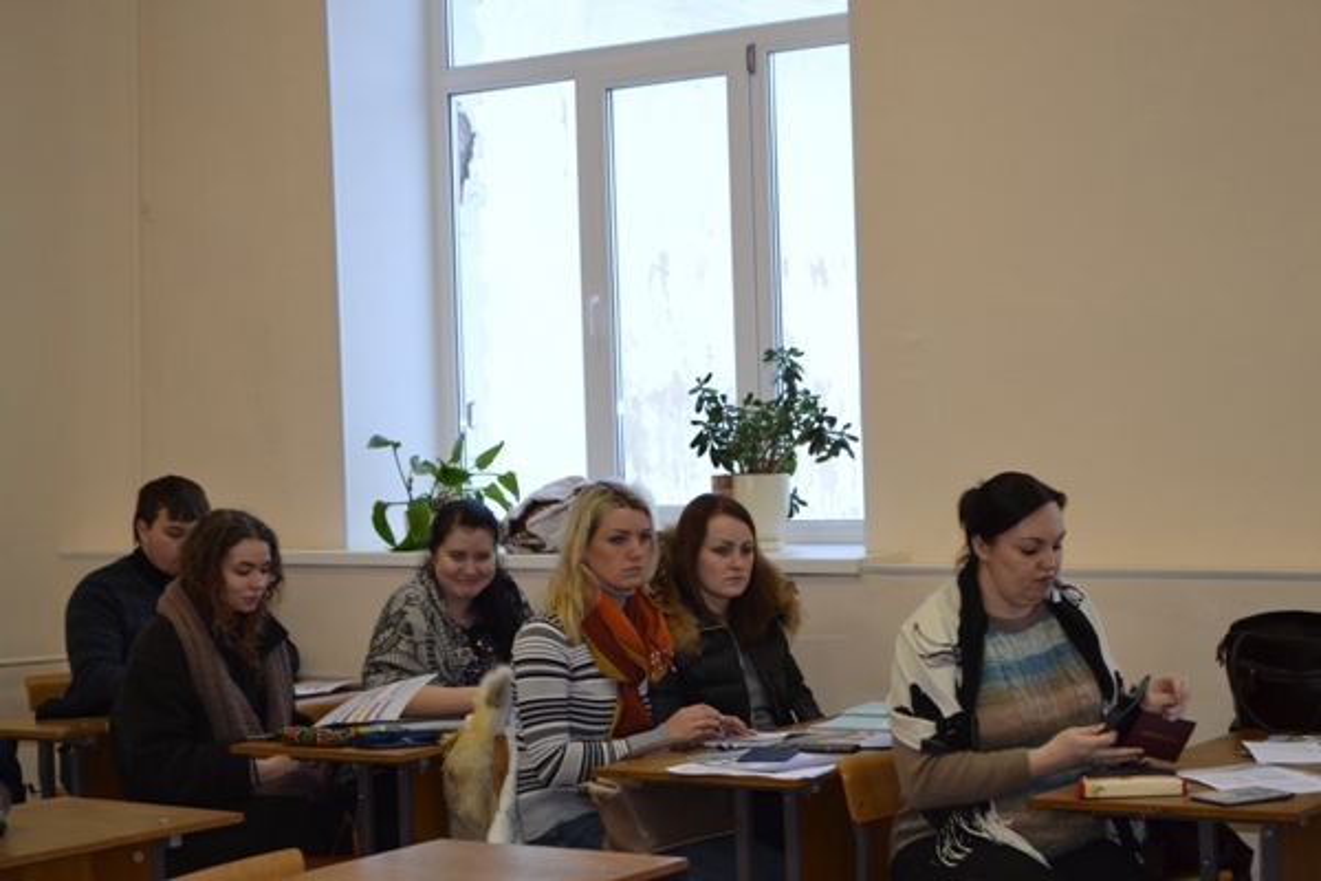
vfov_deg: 20.2
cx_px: 660
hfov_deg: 29.9
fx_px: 2477
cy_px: 440
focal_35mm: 68
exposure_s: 1/60
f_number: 5.3
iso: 800
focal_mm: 45
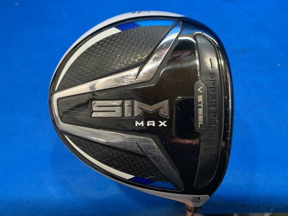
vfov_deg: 53.1
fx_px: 216
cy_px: 108
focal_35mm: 26
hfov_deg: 67.3
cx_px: 144
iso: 125
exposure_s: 1/60
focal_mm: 4.25
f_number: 1.8
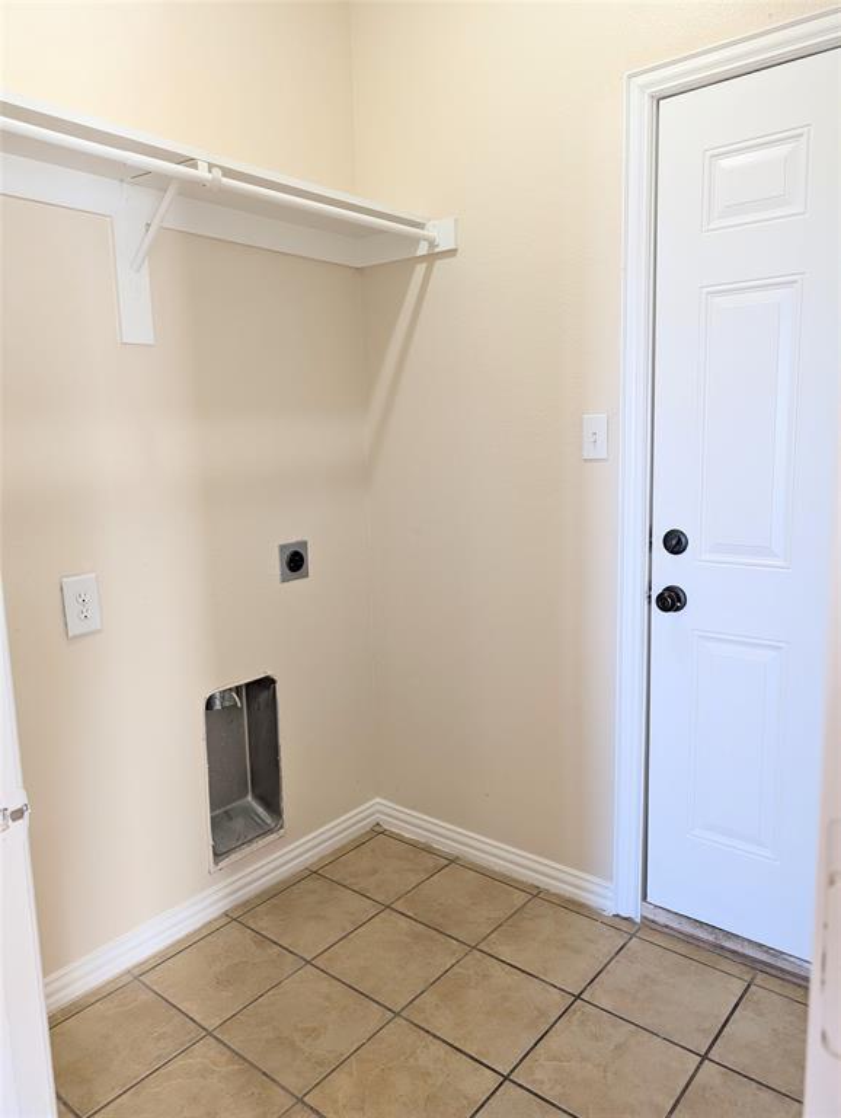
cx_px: 420
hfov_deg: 56.9
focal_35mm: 24
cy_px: 559
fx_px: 776
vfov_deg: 71.5
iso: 100
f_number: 1.68
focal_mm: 6.9
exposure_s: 1/25.7
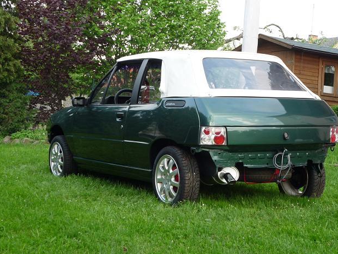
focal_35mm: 71
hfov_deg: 27.4
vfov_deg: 20.7
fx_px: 693
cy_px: 134
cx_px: 178
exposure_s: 1/50
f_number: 5.2
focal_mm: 10.9
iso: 125
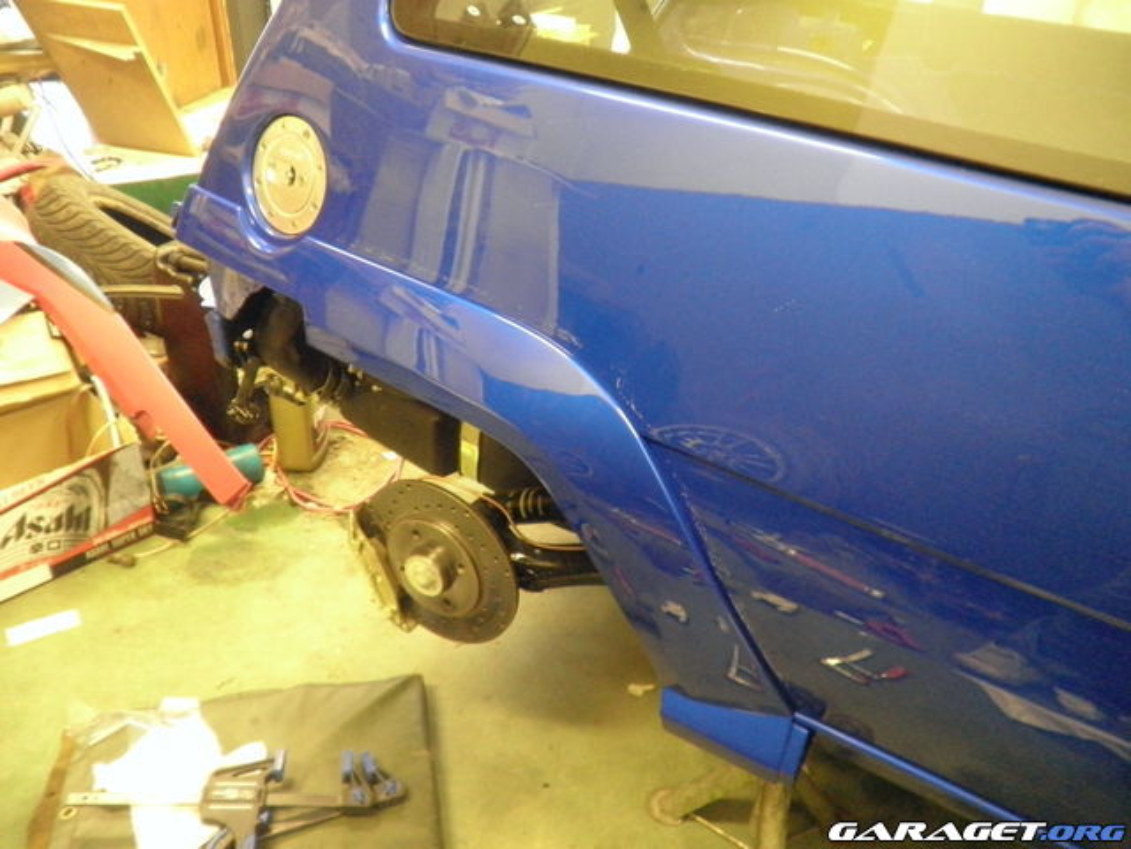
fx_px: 849
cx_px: 566
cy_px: 424
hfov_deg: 67.3
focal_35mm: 26
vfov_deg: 53.1
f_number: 2.6
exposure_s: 1/4
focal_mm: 4.65
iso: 400
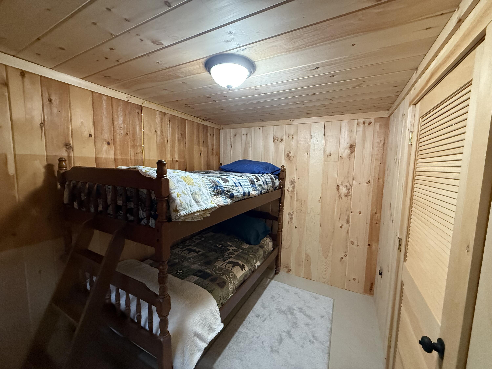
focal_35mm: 14
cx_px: 246
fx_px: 199
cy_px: 184
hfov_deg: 102.1
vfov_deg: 85.7
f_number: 2.2
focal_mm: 2.22
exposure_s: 1/60
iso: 640
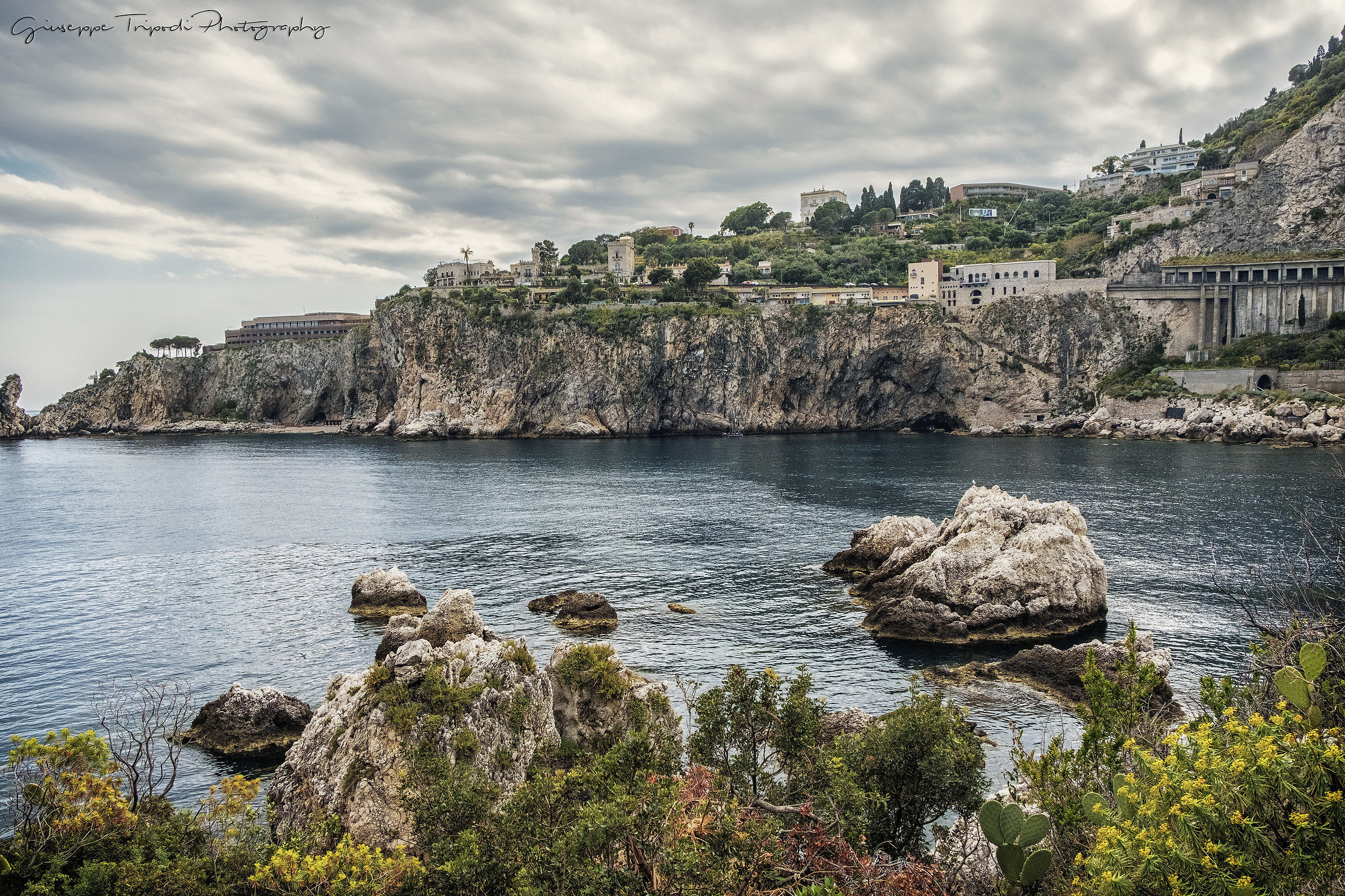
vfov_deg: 47.9
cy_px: 448
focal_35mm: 27
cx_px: 672
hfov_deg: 67.4
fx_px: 1009
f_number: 9
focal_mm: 18
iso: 640
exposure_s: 1/500
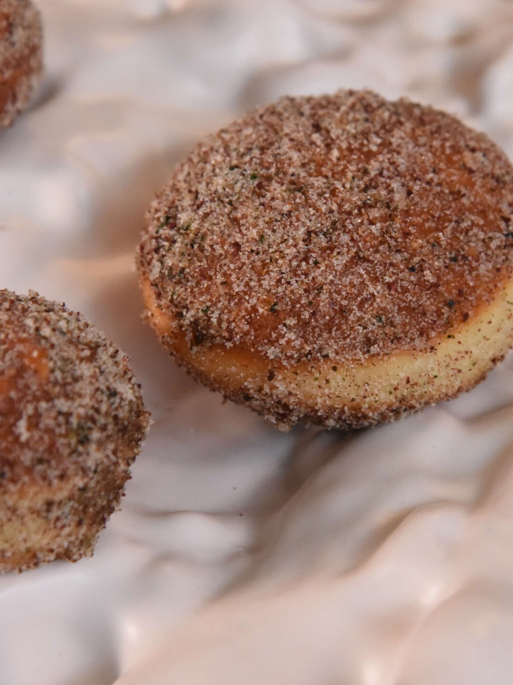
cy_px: 249
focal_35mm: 181
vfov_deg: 10.9
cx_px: 392
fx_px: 3576
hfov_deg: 8.2
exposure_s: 1/320
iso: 9000
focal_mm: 105
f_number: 7.1
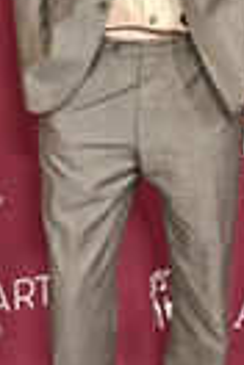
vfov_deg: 15.6
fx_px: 1322
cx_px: 141
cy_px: 66
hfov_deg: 10.5
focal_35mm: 130
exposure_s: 1/320
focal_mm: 43
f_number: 5.6
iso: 3200
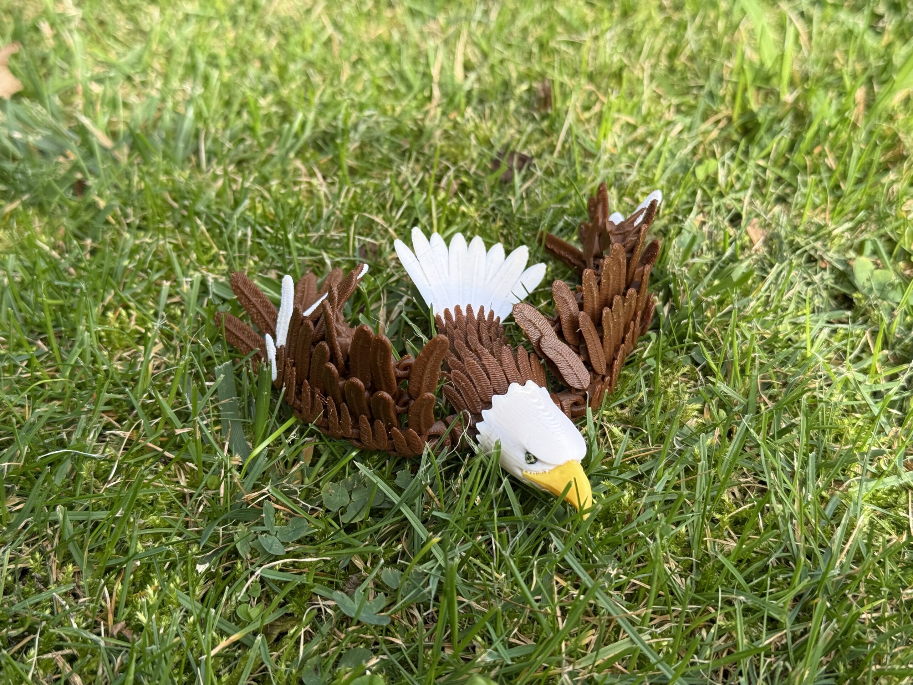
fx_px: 1266
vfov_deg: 30.3
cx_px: 456
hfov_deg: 39.7
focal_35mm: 48
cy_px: 342
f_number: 1.78
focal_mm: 6.76
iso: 80
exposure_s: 1/917
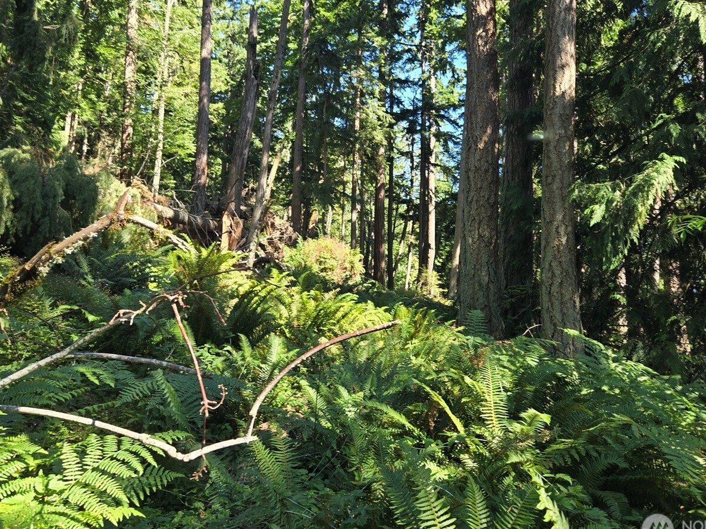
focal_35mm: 31
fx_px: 632
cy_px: 197
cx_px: 320
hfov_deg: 58.3
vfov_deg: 45.0
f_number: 1.8
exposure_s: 1/180
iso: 32
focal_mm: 5.4
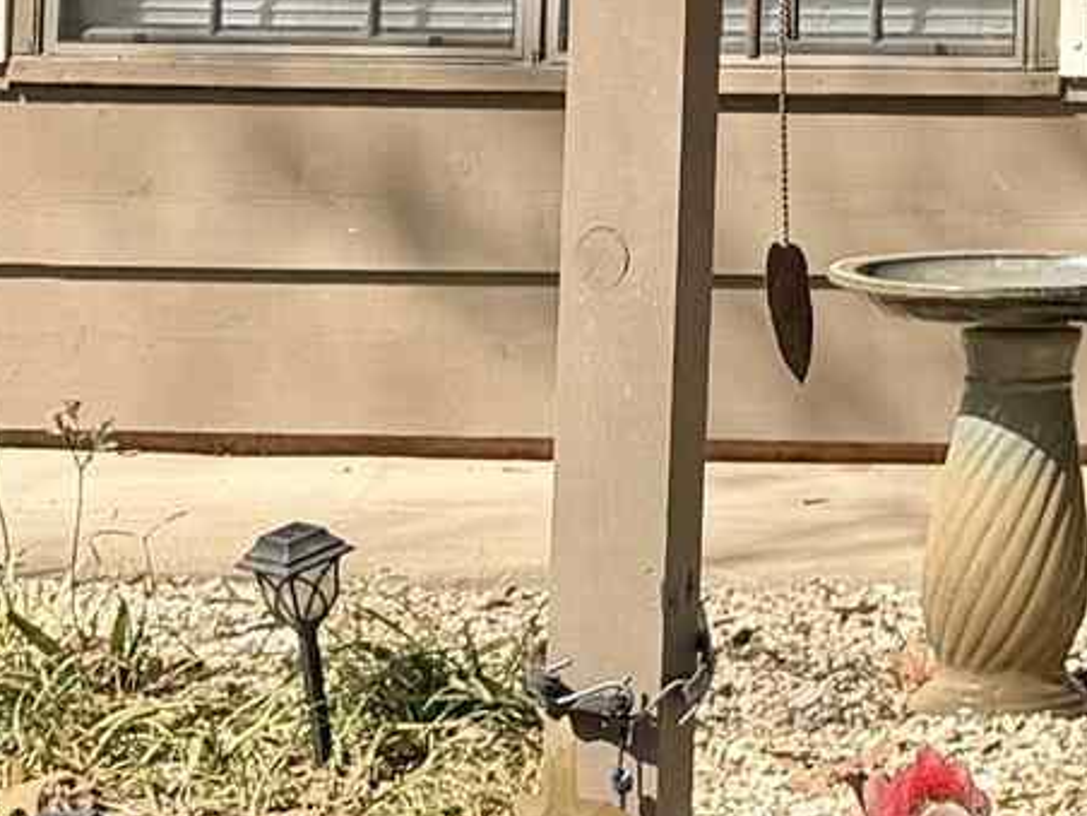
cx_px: 2253
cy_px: -542
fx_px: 5118
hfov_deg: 10.9
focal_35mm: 163
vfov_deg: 8.8
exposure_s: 1/2370
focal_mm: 6.76
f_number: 1.78
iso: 80
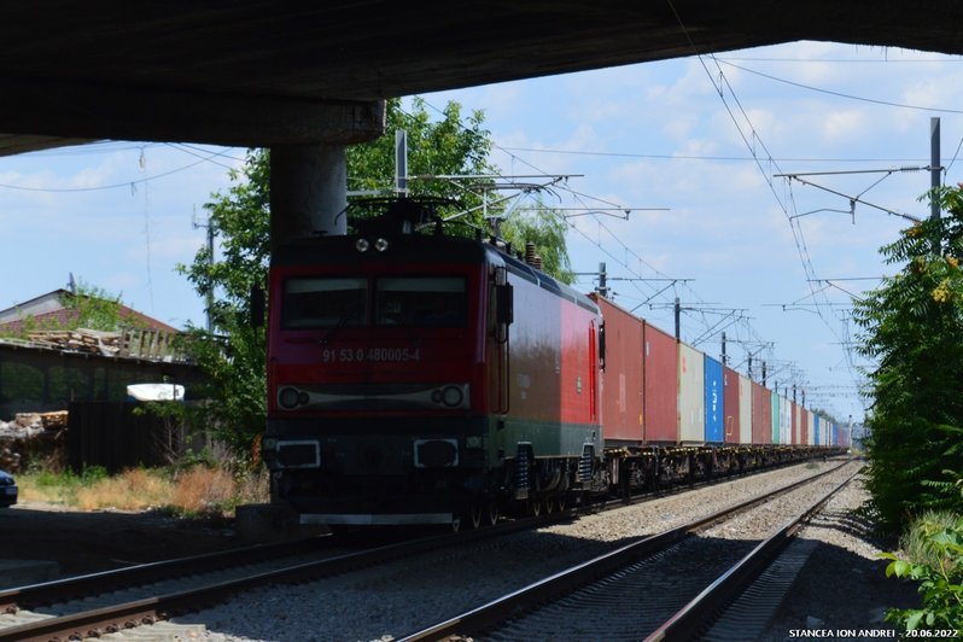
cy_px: 321
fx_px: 2086
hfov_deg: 26.0
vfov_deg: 17.5
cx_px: 482
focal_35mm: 78
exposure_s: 1/500
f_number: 11
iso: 400
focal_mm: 52
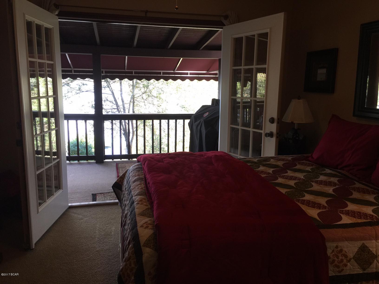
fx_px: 318
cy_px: 142
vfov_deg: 48.2
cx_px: 190
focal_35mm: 29
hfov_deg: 61.7
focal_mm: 4.15
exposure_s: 1/40
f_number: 2.2
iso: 32
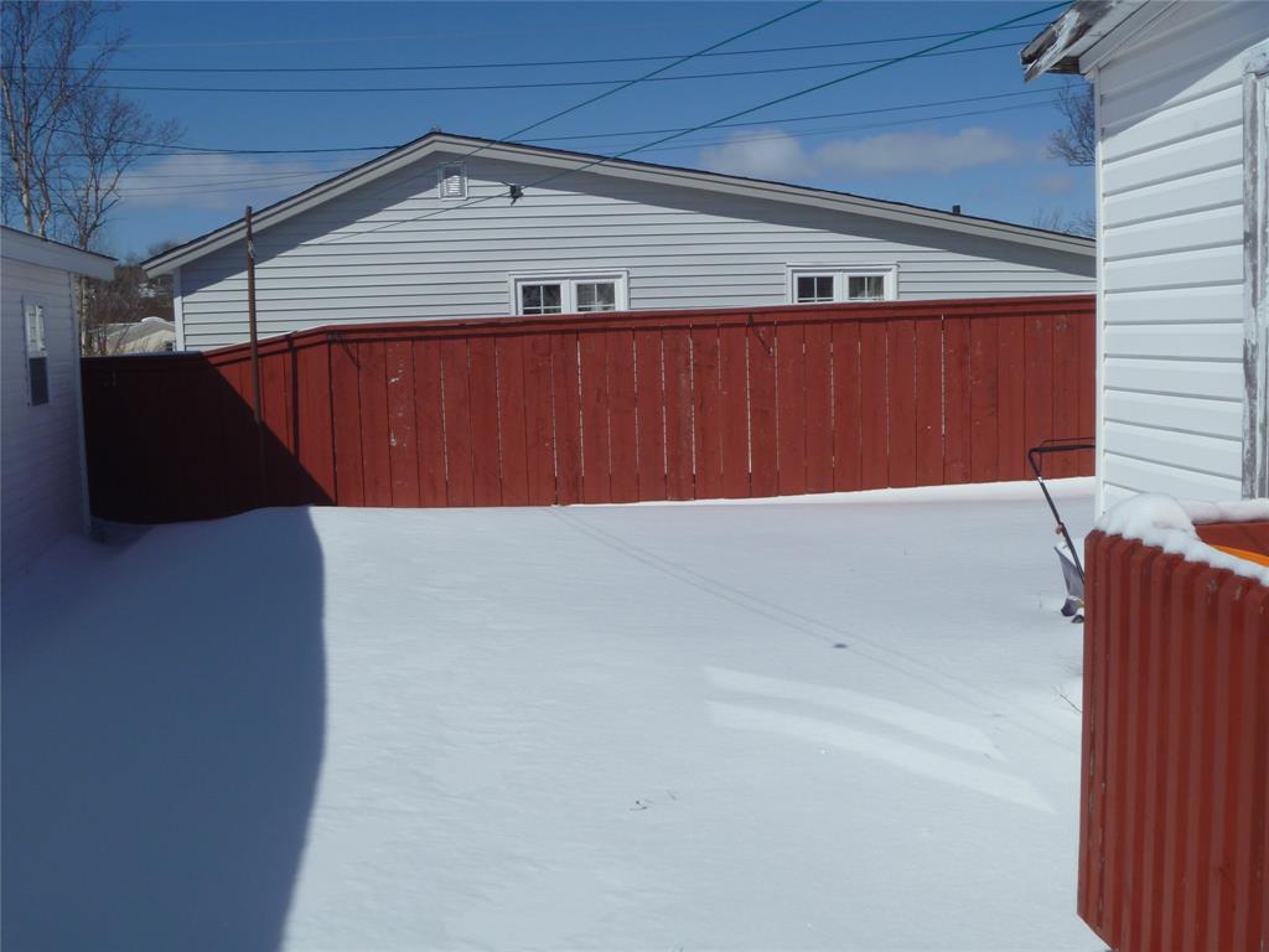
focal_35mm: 35
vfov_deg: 40.7
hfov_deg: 52.6
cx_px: 634
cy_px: 476
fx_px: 1283
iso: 80
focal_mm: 6.3
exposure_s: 1/800
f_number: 5.6
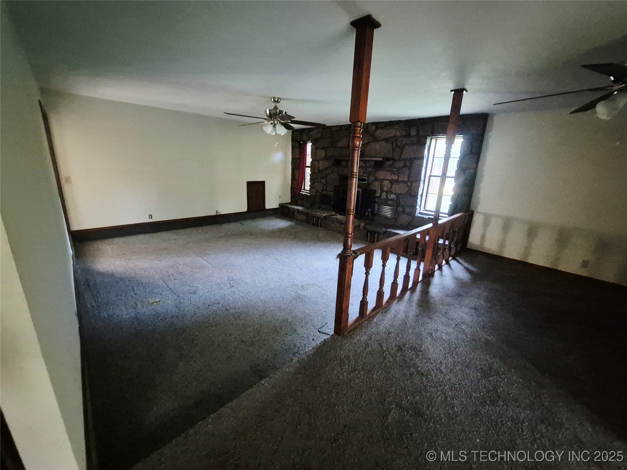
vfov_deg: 89.9
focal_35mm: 13
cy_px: 235
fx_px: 235
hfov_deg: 106.2
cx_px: 314
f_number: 2.2
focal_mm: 1.74
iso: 1600
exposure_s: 1/24
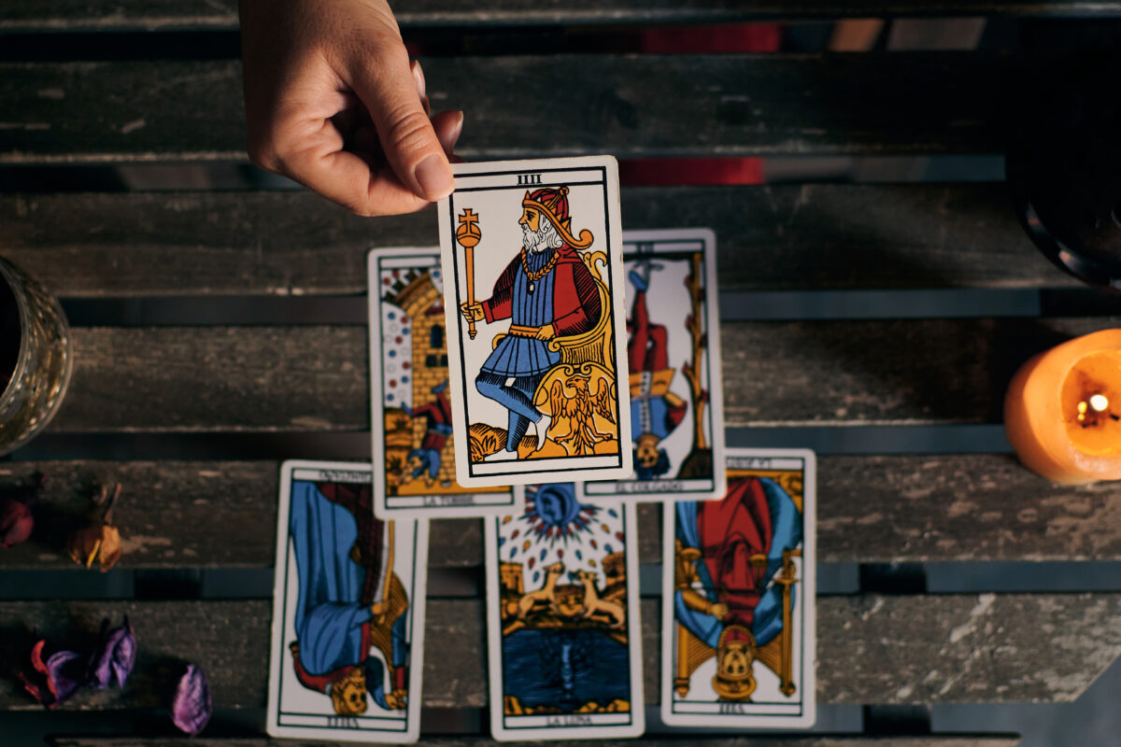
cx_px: 560
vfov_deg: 25.8
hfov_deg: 37.9
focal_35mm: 52
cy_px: 374
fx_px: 1635
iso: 640
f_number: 3.2
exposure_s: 1/160
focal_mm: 35
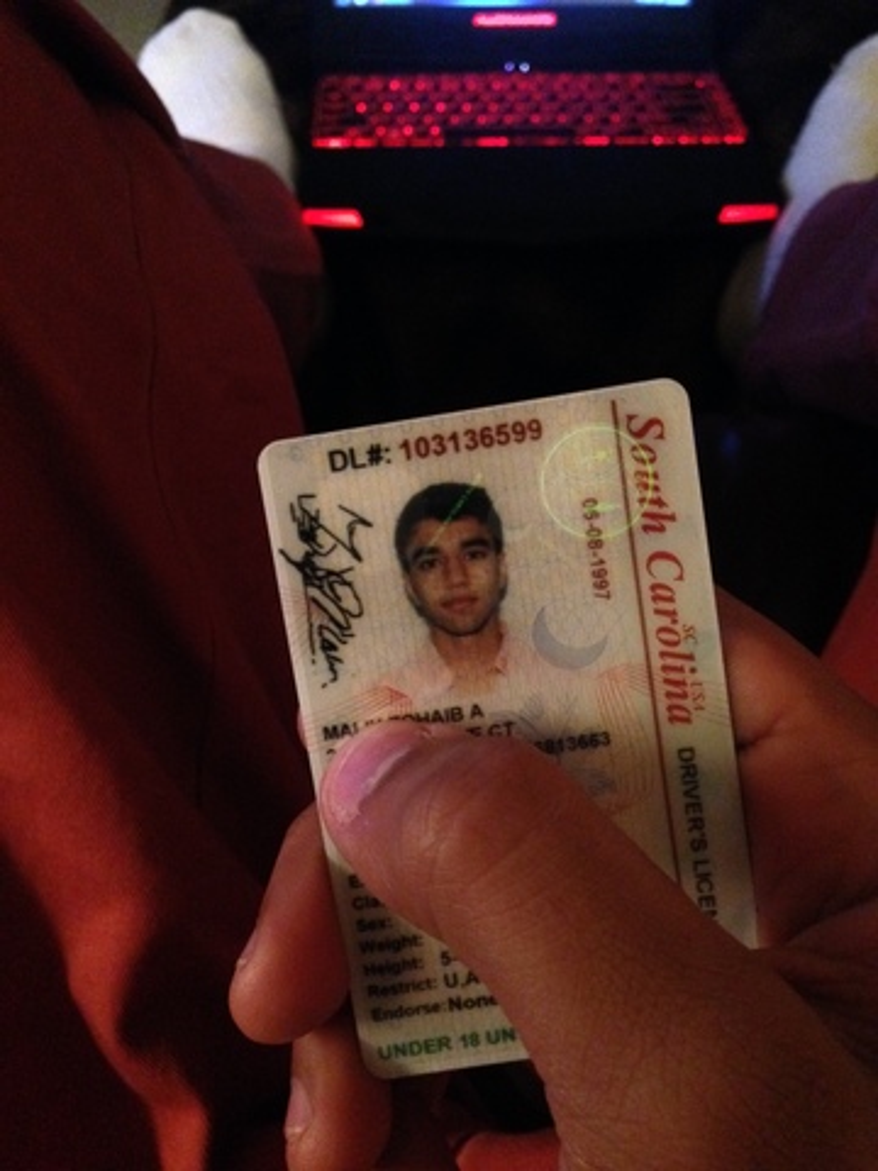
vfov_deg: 55.4
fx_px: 1116
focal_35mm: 33
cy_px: 586
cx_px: 439
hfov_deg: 42.9
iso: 800
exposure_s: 1/15
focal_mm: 4.12
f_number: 2.4
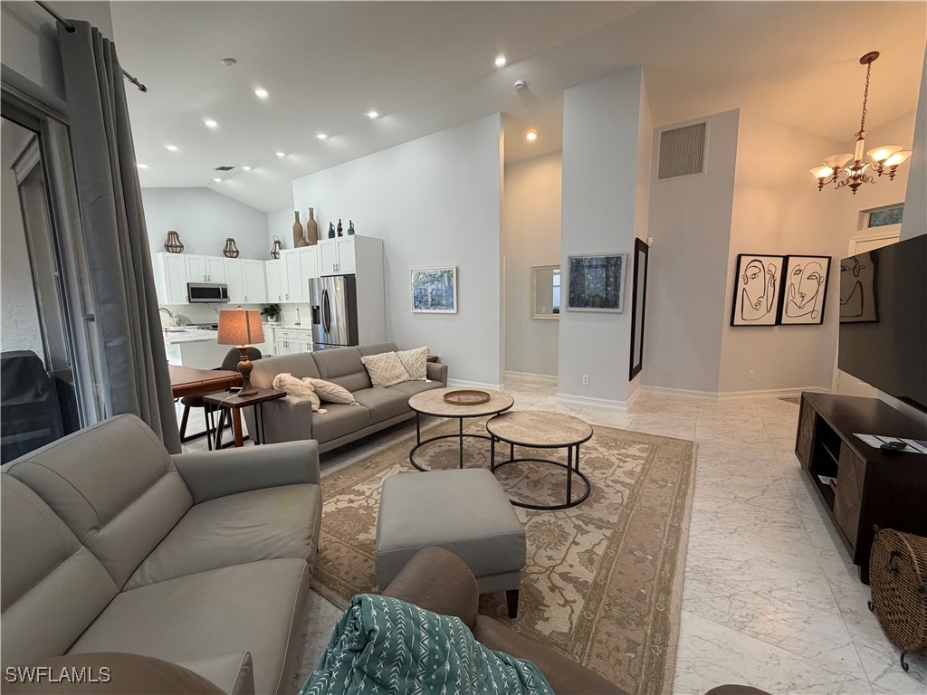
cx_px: 464
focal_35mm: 14
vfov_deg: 85.7
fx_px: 375
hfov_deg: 102.1
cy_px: 348
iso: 250
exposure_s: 1/120
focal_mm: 2.22
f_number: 2.2
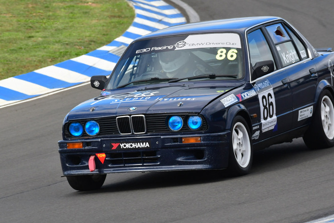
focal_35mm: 674
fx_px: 6256
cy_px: 102
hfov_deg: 3.1
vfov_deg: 2.0
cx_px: 195
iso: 640
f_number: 10
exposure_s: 1/640
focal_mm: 380
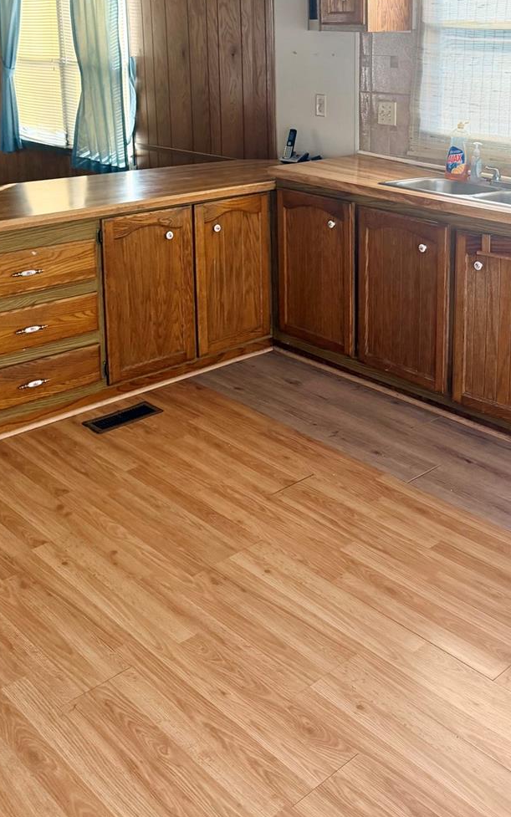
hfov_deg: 31.8
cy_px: 204
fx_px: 891
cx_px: 337
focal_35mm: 40
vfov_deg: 47.4
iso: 200
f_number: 1.78
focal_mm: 6.76
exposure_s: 1/198
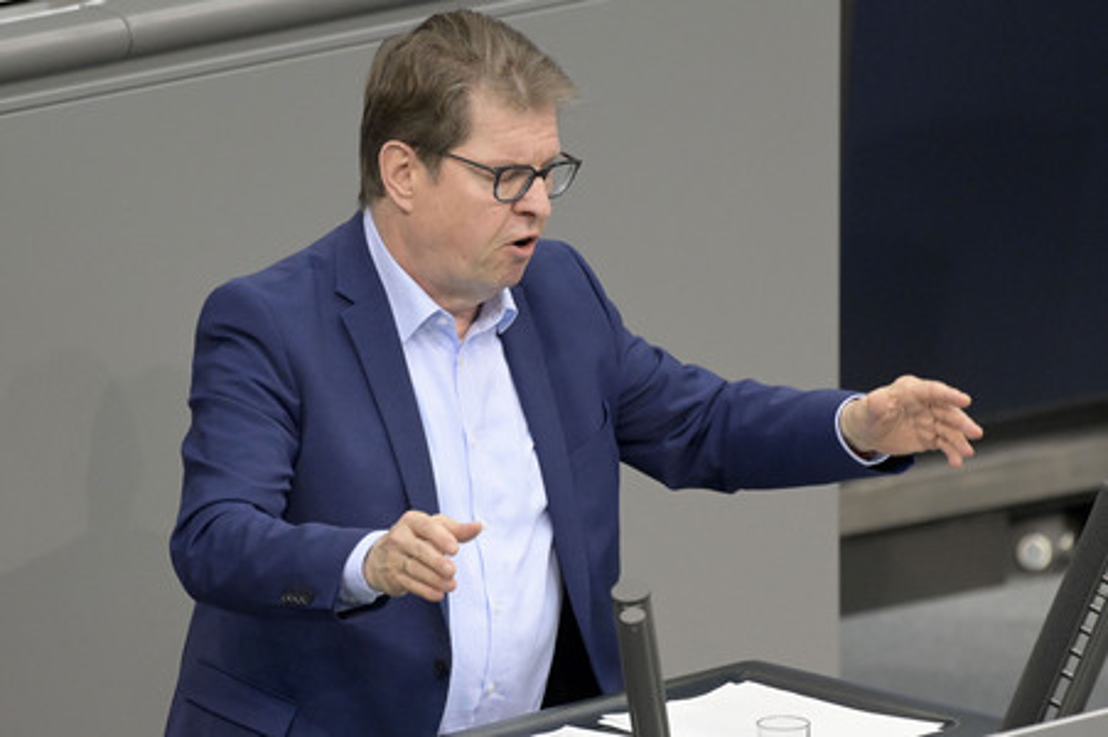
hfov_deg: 5.2
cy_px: 368
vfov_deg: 3.4
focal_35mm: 400
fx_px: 12302
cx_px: 554
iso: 8000
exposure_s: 1/400
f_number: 5.6
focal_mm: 400
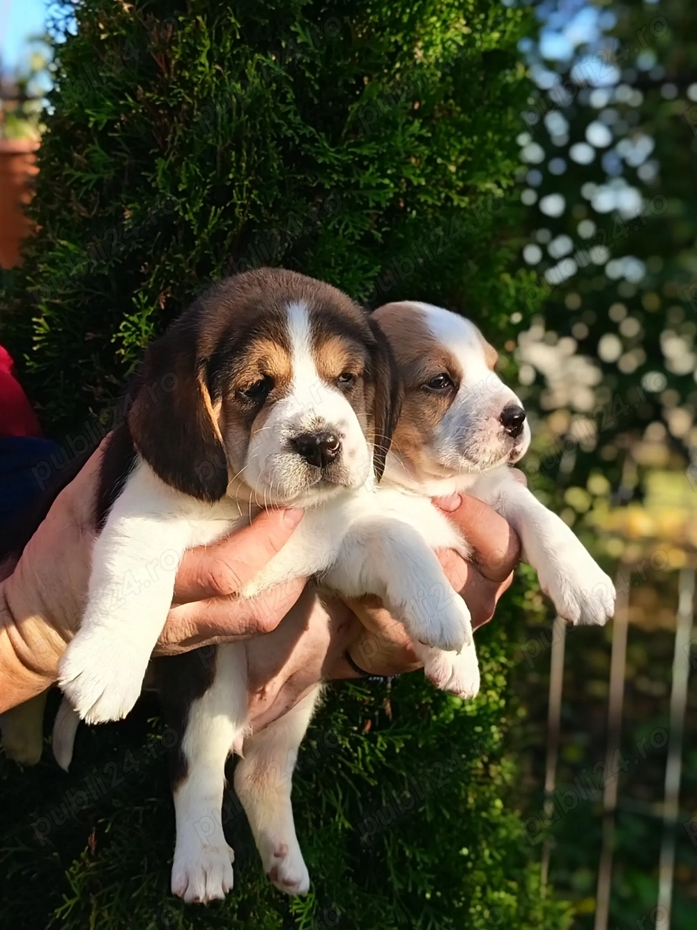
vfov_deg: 39.7
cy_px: 465
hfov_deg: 30.3
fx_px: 1289
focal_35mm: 48
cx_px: 348
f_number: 4
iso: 100
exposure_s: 1/206
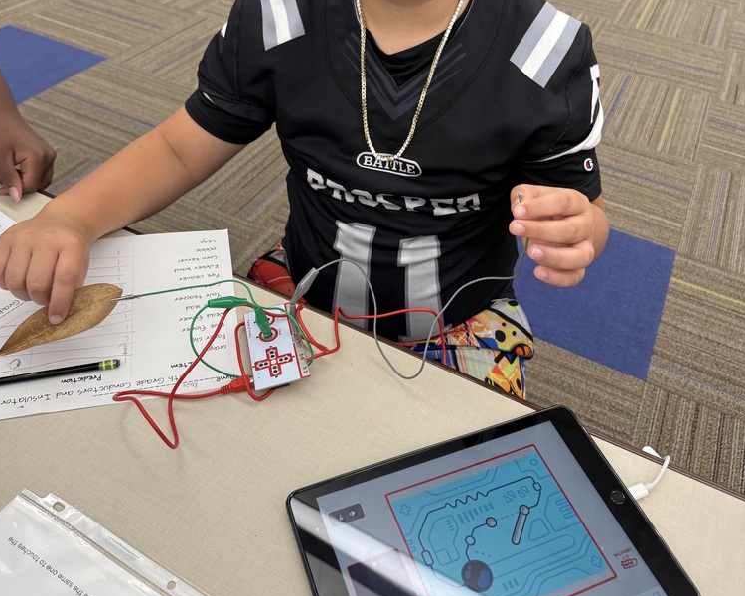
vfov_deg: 44.7
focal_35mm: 32
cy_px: 172
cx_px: 367
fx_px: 706
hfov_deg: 55.7
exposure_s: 1/120
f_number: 1.78
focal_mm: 6.76
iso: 160
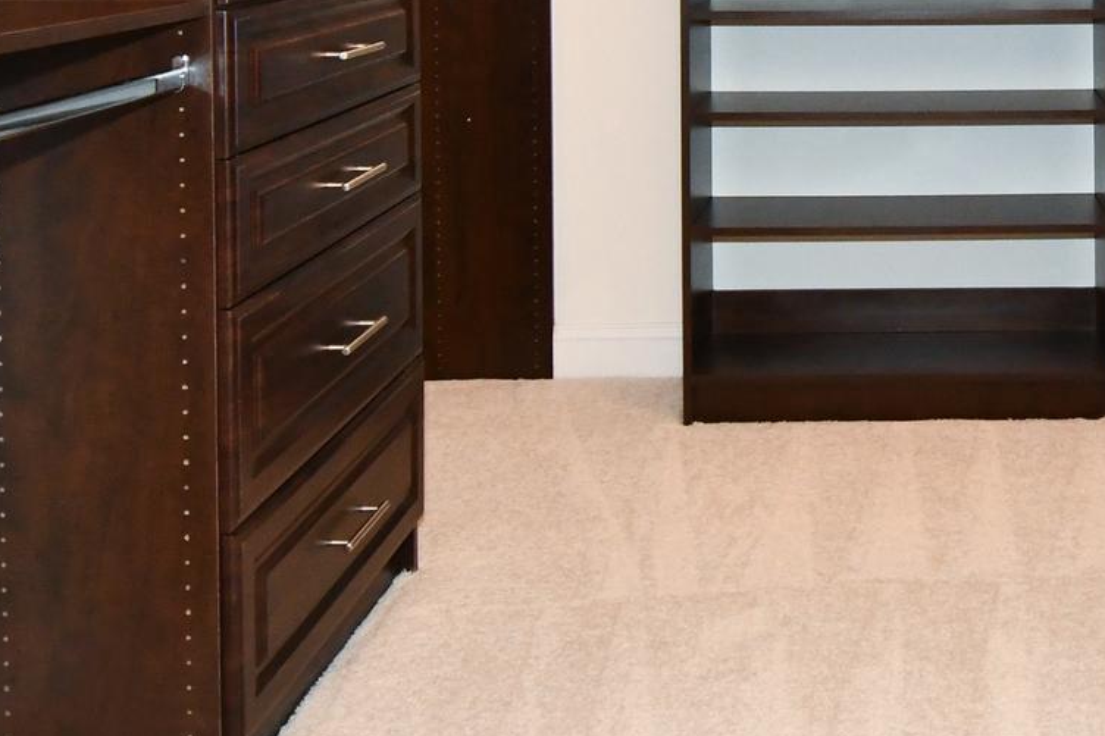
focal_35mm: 49
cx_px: 1049
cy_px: -17
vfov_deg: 26.0
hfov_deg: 37.0
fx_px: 1504
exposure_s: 1/60
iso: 2200
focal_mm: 12
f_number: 4
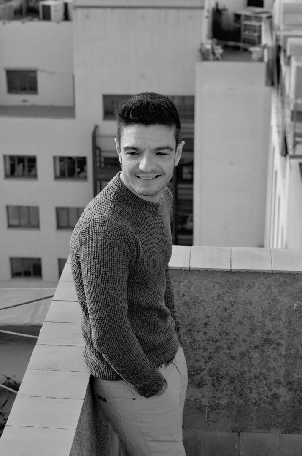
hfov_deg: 18.1
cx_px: 151
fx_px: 947
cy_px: 228
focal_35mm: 75
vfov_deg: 27.0
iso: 200
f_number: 7.1
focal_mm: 50
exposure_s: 1/200
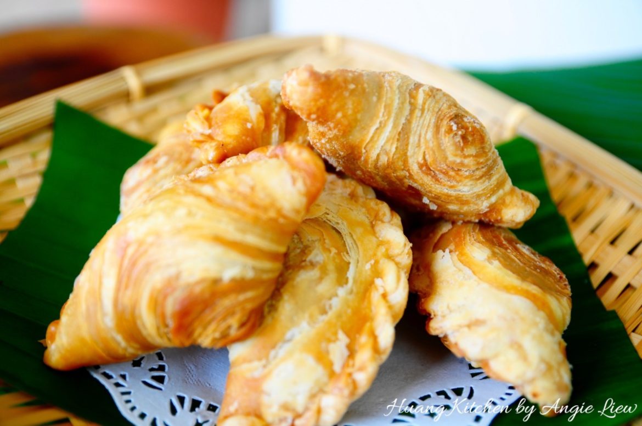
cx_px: 321
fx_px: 748
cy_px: 213
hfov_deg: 46.4
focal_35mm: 42
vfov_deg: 31.8
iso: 160
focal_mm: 28
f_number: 3.3
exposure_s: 1/45
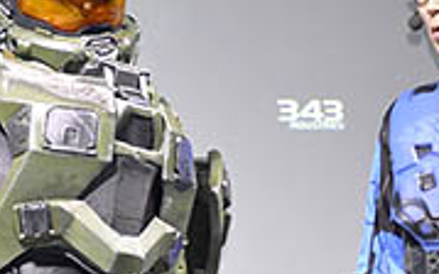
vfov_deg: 4.6
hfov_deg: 7.4
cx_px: 22
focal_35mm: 284
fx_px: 3404
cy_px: 215
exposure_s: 1/60
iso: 3200
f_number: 5.6
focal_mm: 65
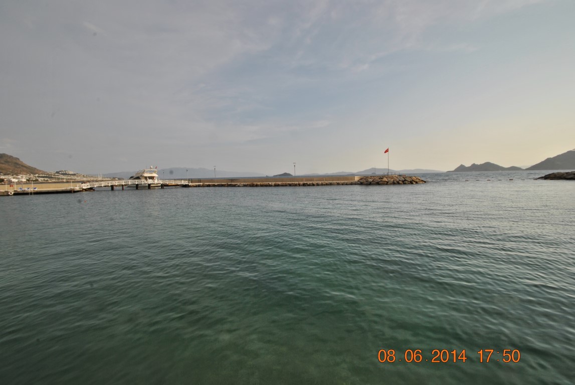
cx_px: 288
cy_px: 192
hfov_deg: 100.3
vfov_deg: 77.5
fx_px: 240
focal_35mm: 15
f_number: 13
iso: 100
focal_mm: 10
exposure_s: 1/200
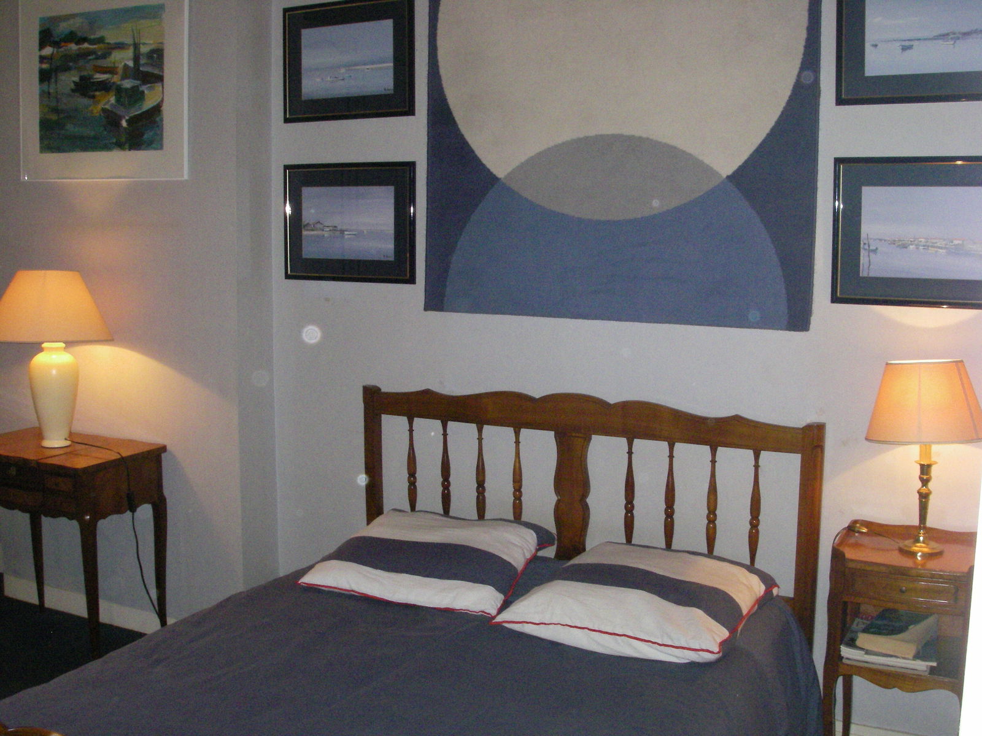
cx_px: 491
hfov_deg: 49.0
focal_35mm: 38
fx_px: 1078
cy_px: 368
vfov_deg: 37.7
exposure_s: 1/40
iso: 400
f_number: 6.6
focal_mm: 6.3
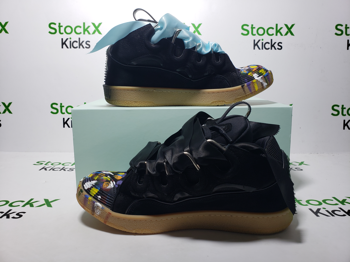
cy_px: 131
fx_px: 263
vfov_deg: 53.1
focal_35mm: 26
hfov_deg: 67.3
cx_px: 175
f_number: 2.4
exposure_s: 1/173
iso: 50
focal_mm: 4.3
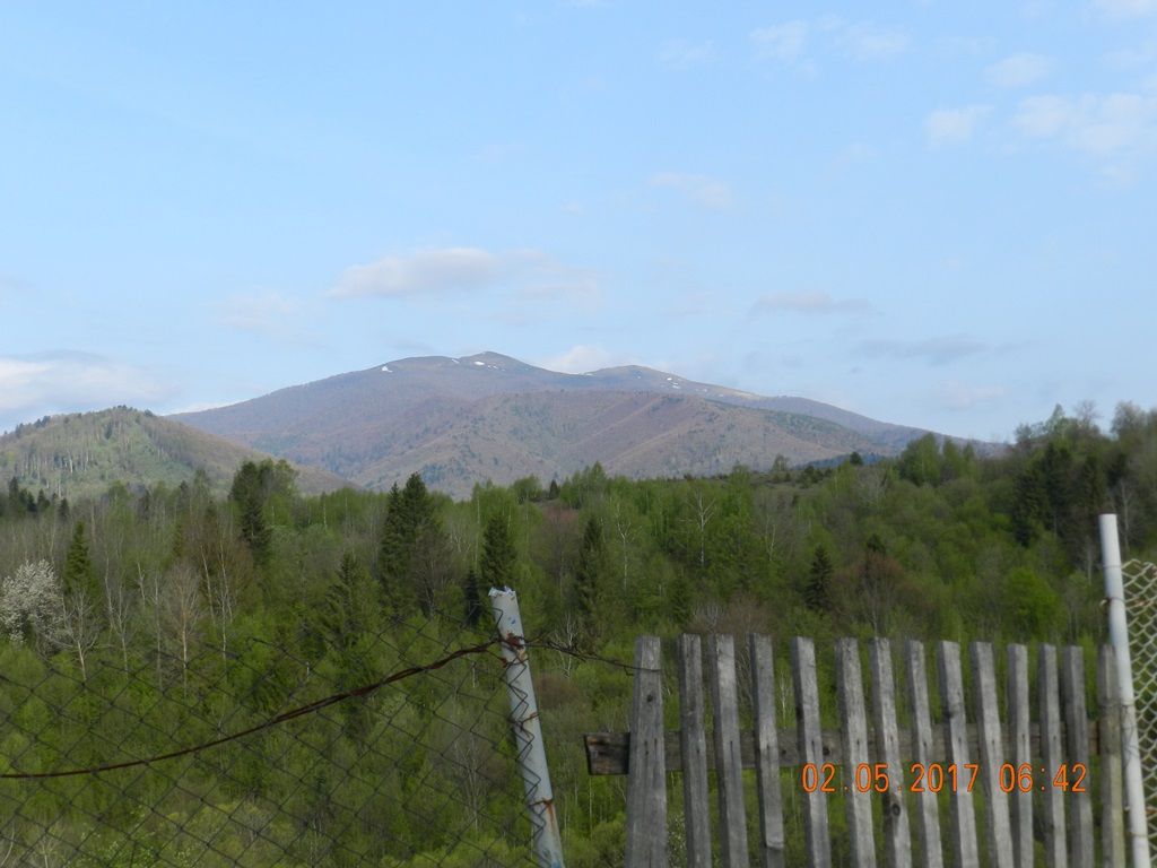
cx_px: 578
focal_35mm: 46
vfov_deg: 31.5
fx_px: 1537
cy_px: 434
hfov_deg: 41.2
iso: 160
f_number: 4.2
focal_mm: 8.1
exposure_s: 1/800
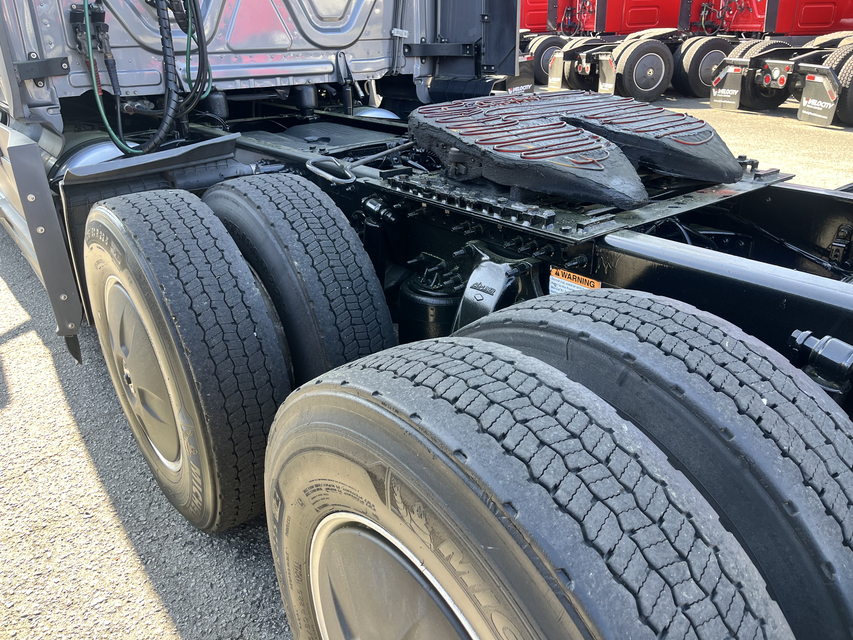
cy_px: 320
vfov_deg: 53.1
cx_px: 426
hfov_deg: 67.3
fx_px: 641
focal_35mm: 26
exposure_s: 1/135
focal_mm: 5.1
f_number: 1.6
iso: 32
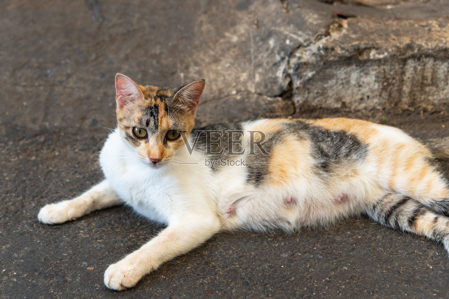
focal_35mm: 50
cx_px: 224
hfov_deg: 39.6
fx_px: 624
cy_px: 150
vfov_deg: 27.0
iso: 560
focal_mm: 50
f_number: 4
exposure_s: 1/400
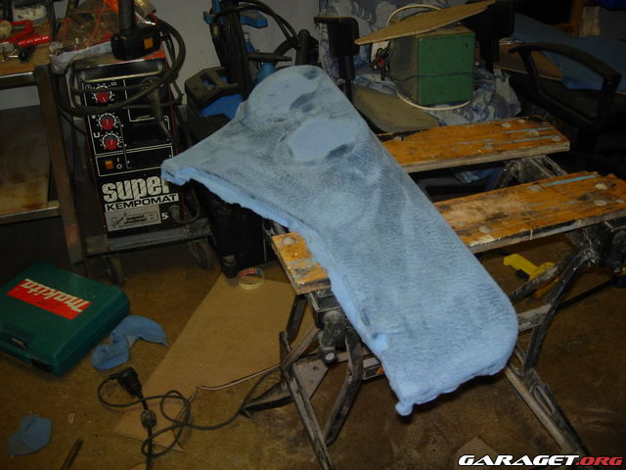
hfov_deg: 49.0
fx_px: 687
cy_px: 235
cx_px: 313
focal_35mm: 38
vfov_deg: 37.7
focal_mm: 7.8
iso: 79
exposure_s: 1/64
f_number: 2.8
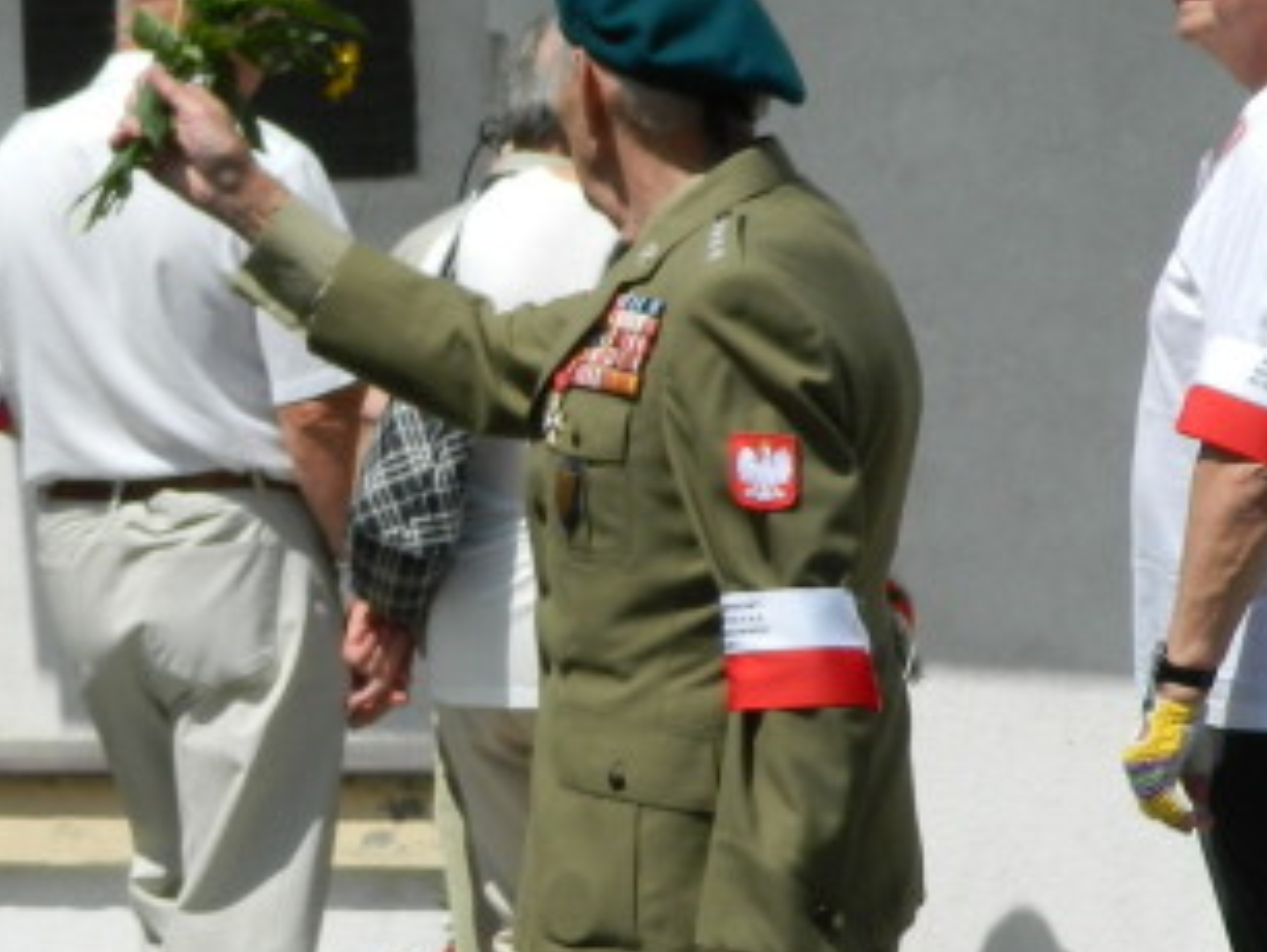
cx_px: -224
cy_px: 414
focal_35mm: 431
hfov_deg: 4.6
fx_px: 15788
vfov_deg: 3.5
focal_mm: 23.2
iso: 80
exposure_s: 1/800
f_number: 4.7
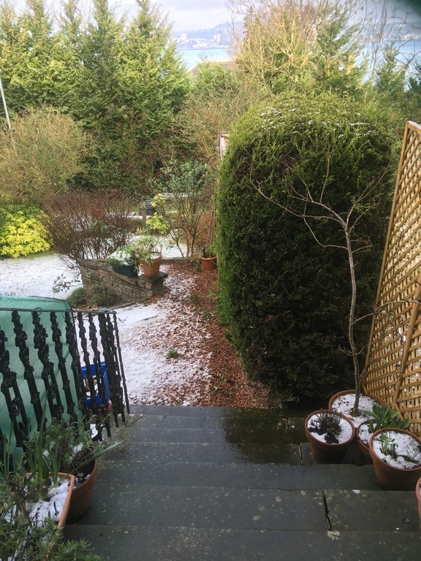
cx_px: 210
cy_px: 280
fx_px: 470
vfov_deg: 61.7
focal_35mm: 29
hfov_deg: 48.2
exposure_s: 1/100
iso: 25
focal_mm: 4.15
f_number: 2.2
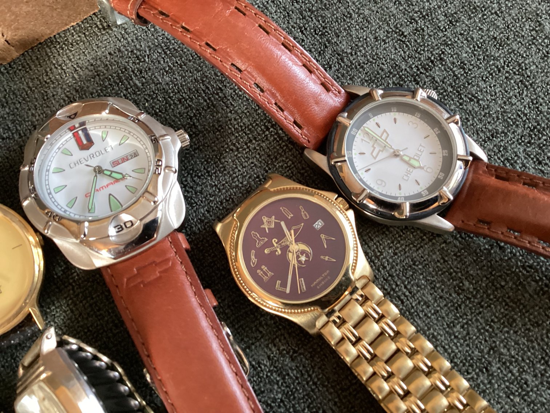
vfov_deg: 45.4
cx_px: 275
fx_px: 493
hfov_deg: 58.3
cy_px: 206
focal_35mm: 31
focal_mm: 3.3
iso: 320
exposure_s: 1/33
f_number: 2.4
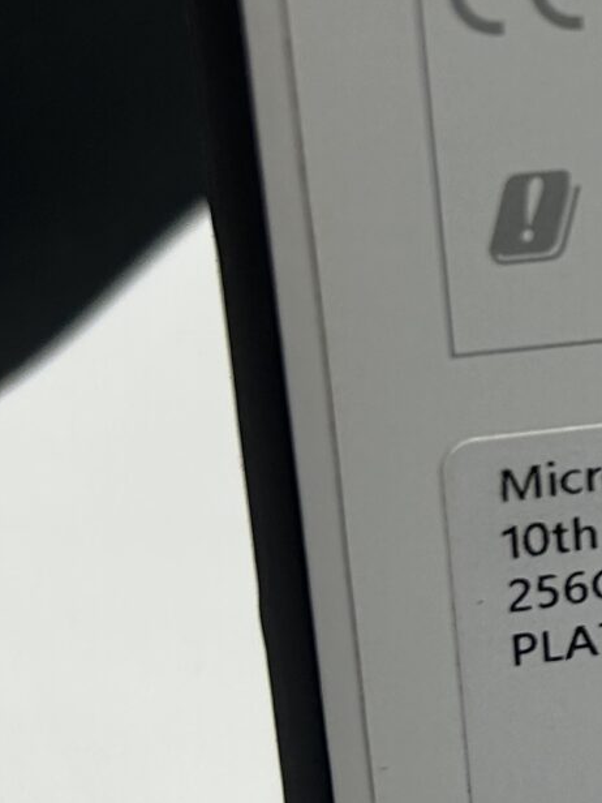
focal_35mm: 108
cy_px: 411
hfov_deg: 12.5
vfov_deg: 18.2
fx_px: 2504
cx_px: 1072
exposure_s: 1/411
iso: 50
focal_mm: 5.7
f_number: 1.5
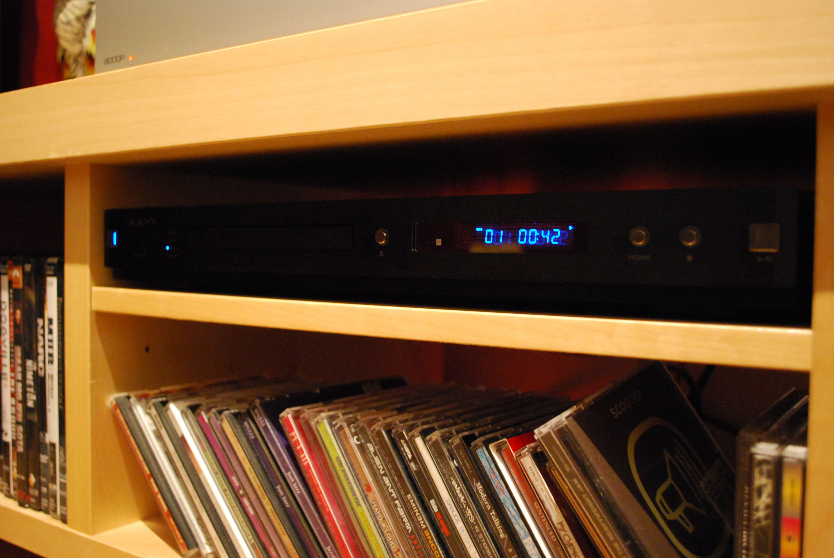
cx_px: 417
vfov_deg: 37.0
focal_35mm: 36
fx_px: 835
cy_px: 279
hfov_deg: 53.1
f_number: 4.2
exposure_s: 1/3
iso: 1600
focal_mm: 24
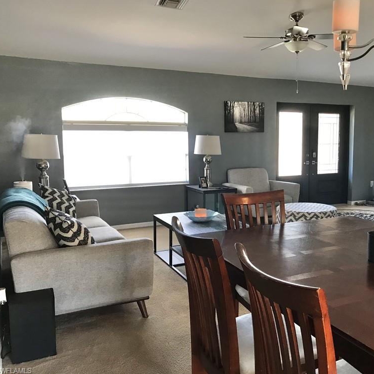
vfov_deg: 48.4
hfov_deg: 47.6
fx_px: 416
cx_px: 252
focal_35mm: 34
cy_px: 183
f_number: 1.8
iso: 40
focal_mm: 3.99
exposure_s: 1/15
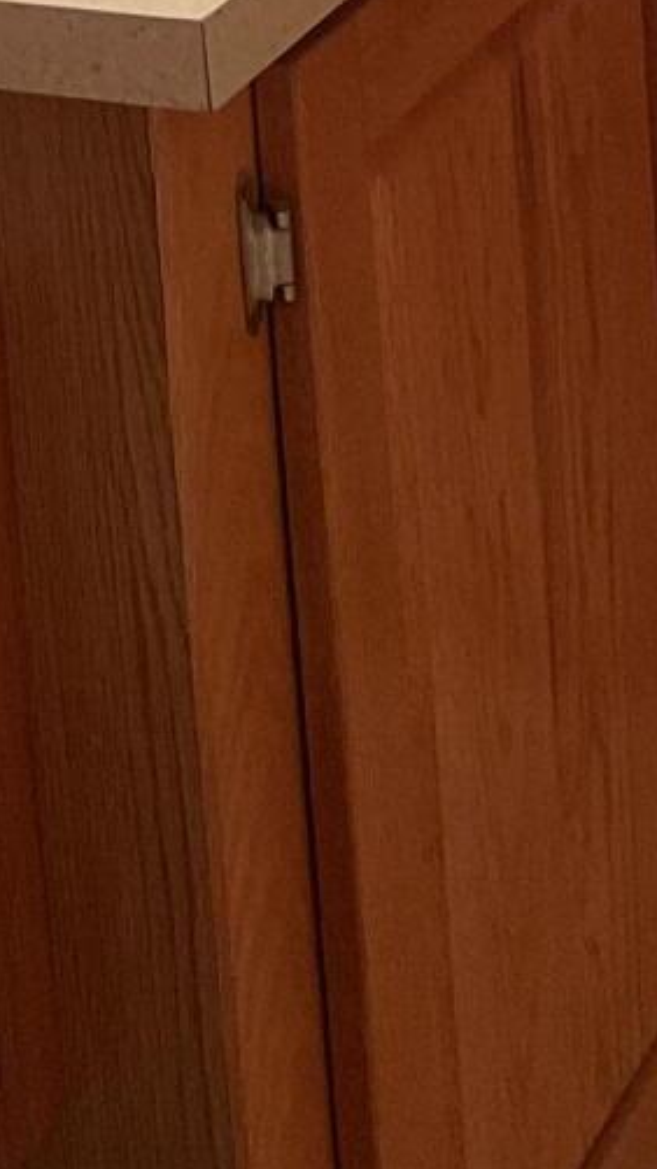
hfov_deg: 9.6
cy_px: -629
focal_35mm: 126
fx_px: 3906
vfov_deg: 15.6
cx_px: 133
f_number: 1.8
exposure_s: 1/60
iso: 40
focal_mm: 3
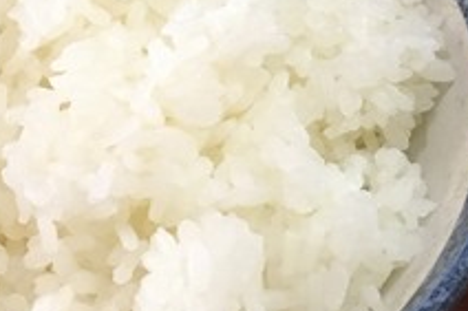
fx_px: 1481
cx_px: 536
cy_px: -20
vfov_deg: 11.8
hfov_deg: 17.3
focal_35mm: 114
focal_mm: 4.15
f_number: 2.2
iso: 200
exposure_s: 1/24
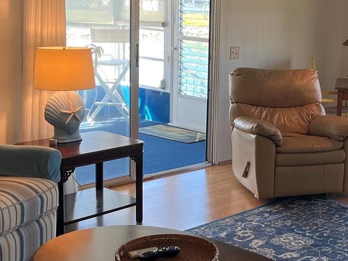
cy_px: 114
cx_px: 299
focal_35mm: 64
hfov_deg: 29.3
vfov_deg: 22.9
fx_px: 644
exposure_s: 1/120
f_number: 1.6
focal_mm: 5.1
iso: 80
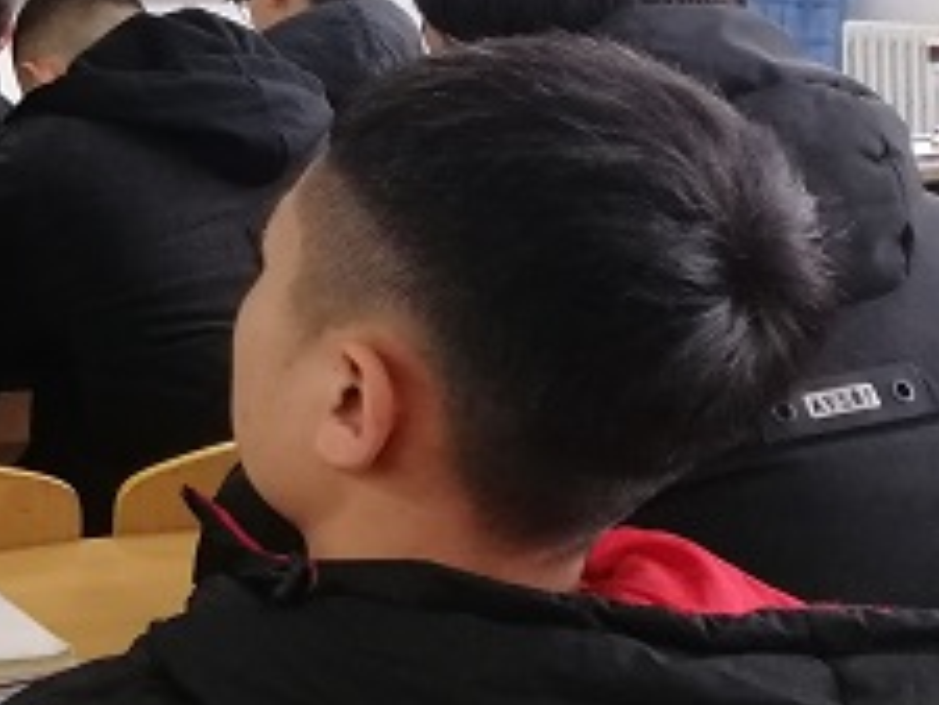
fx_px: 2008
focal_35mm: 74
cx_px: -309
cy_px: -88
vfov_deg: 19.0
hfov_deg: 23.1
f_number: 2.2
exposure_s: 1/33.3
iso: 250
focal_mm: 3.81
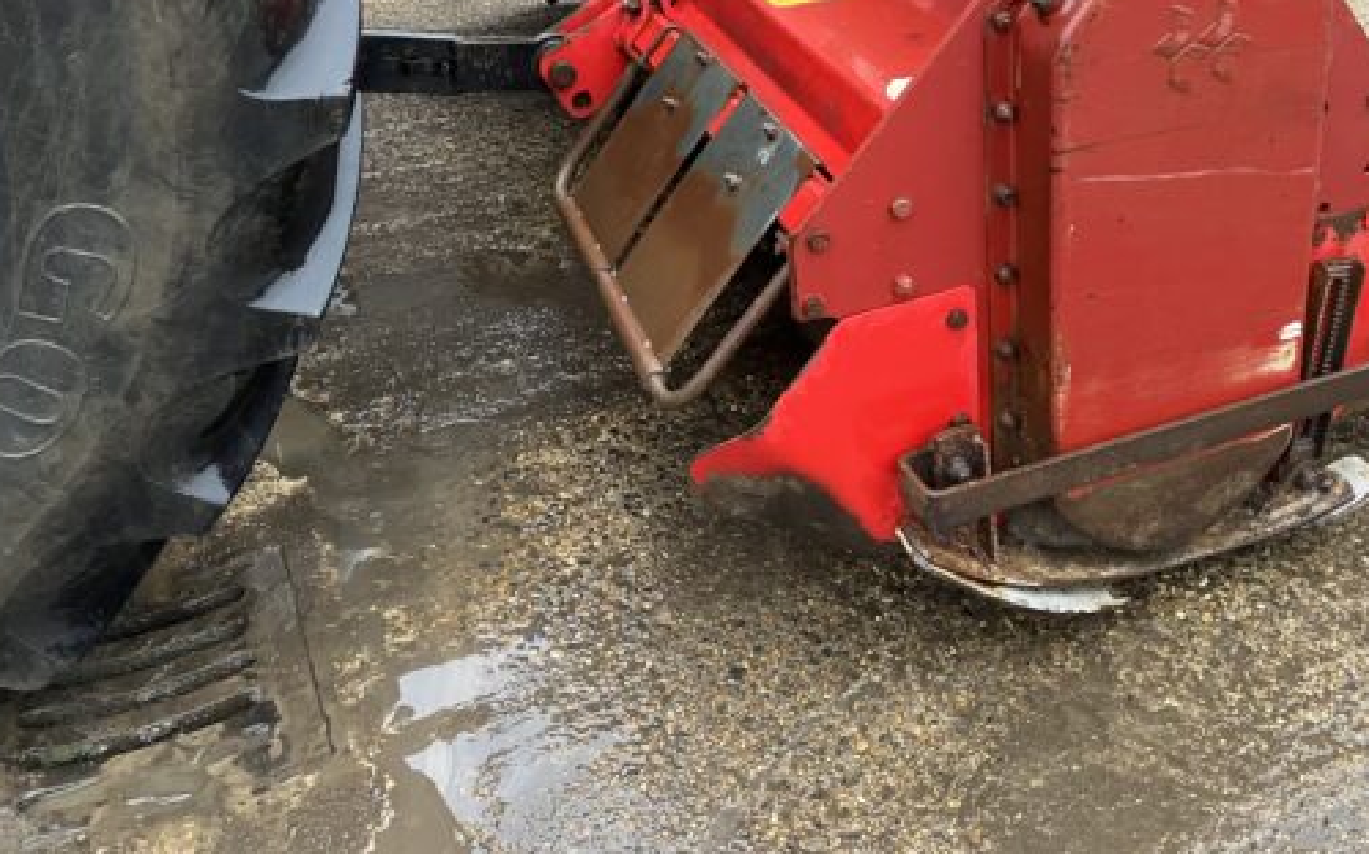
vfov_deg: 32.9
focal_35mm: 38
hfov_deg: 51.3
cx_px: 808
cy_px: 219
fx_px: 1417
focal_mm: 3.99
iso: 250
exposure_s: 1/60
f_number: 1.8
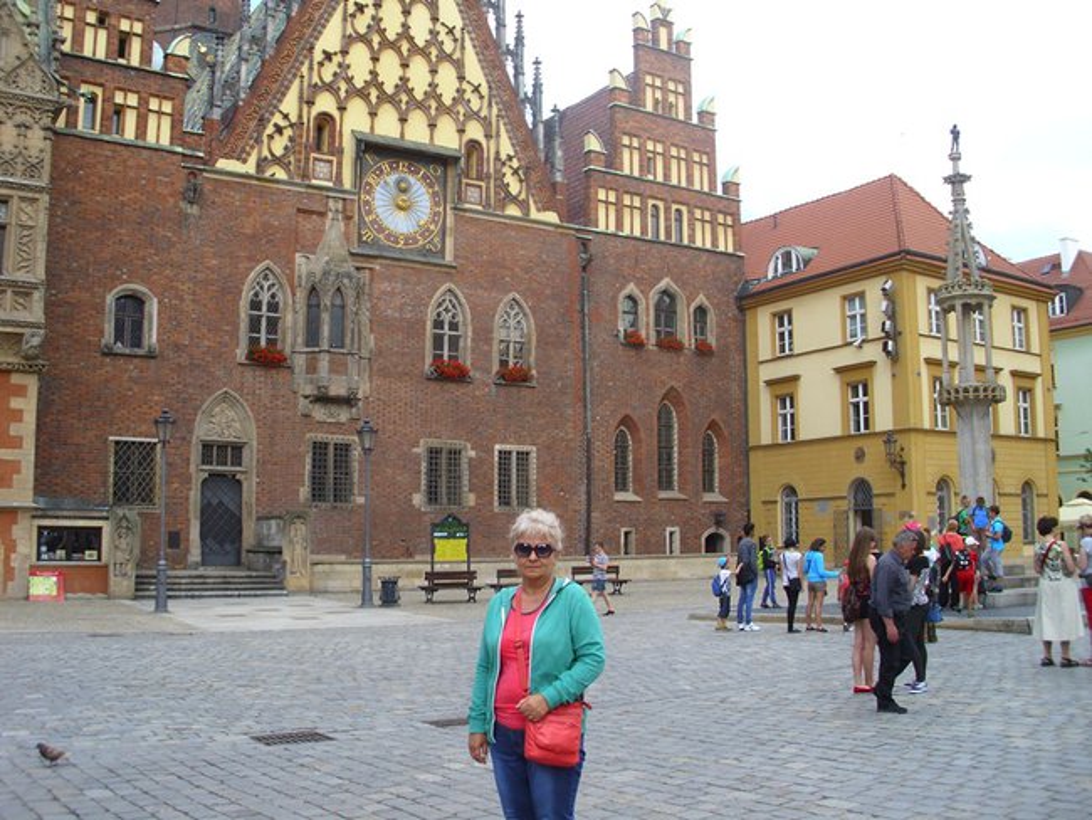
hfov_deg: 52.6
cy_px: 410
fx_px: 1105
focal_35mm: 35
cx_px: 546
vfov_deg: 40.7
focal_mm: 6.2
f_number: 3
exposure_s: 1/224
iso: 50
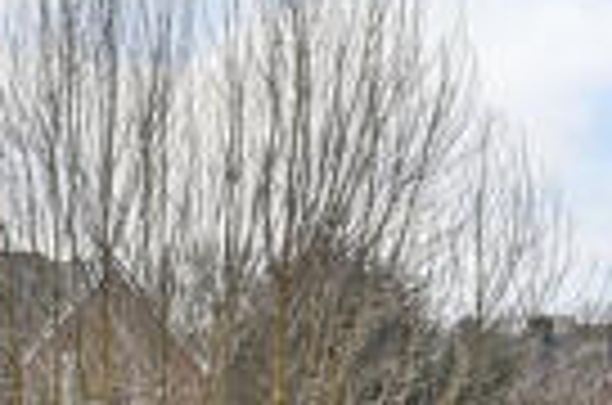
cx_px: 40
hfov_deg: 18.5
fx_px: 1839
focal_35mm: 108
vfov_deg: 12.4
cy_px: 414
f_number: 9
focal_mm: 22.5
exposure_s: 1/400
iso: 400
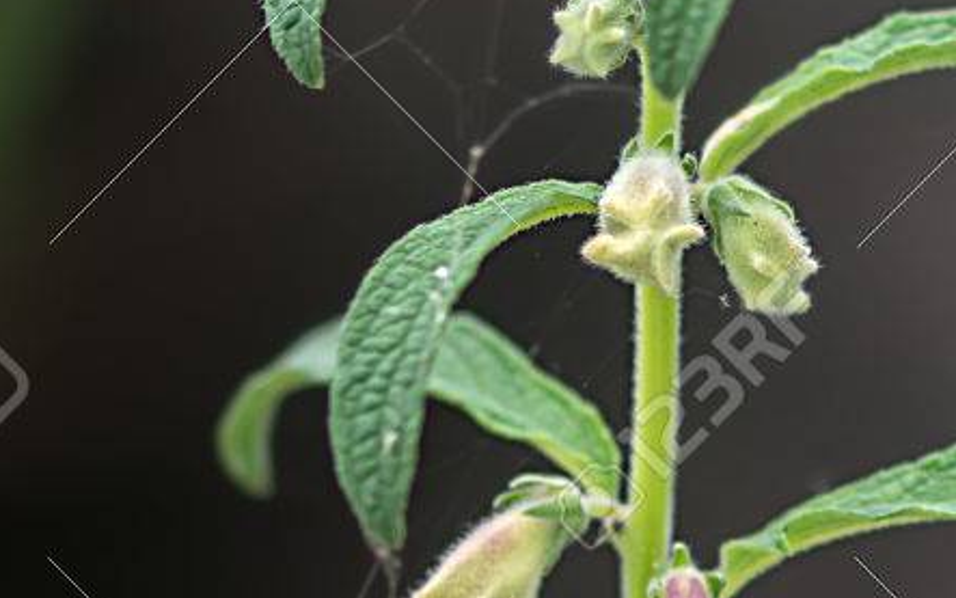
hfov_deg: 4.7
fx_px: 11700
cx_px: 617
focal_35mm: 449
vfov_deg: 2.9
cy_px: 792
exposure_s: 1/1500
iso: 100
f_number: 2.8
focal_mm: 100
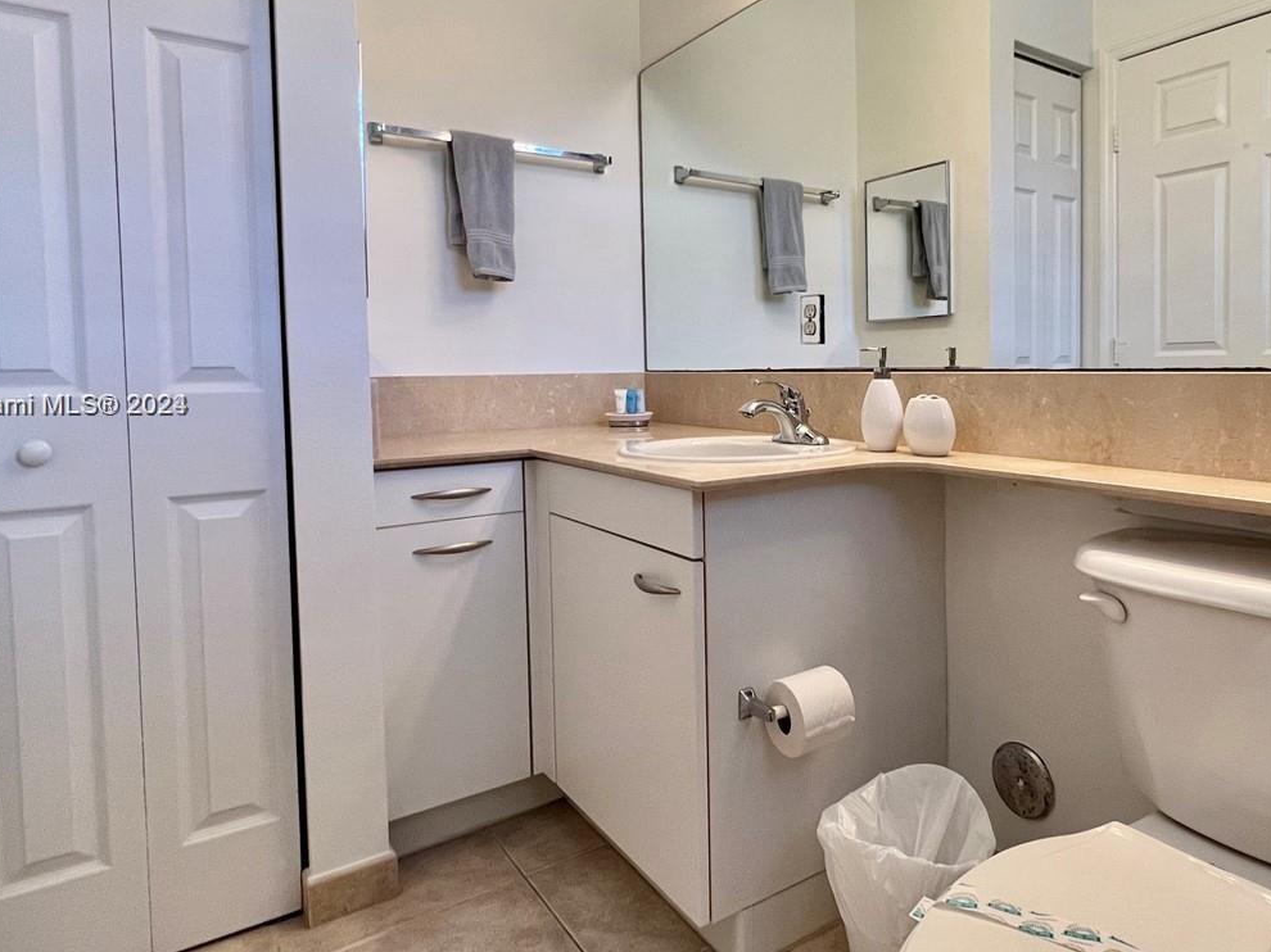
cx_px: 804
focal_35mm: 21
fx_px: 771
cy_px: 407
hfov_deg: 77.4
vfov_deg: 63.1
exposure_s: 1/120
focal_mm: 1.57
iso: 200
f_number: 1.8
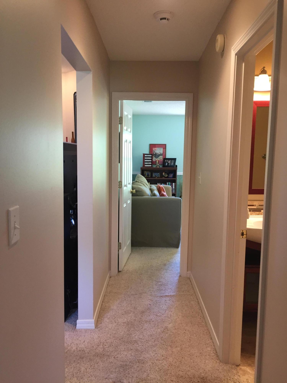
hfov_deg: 48.2
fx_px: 321
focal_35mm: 29
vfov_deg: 61.7
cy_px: 192
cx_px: 144
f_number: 2.2
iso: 100
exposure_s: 1/30
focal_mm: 4.15
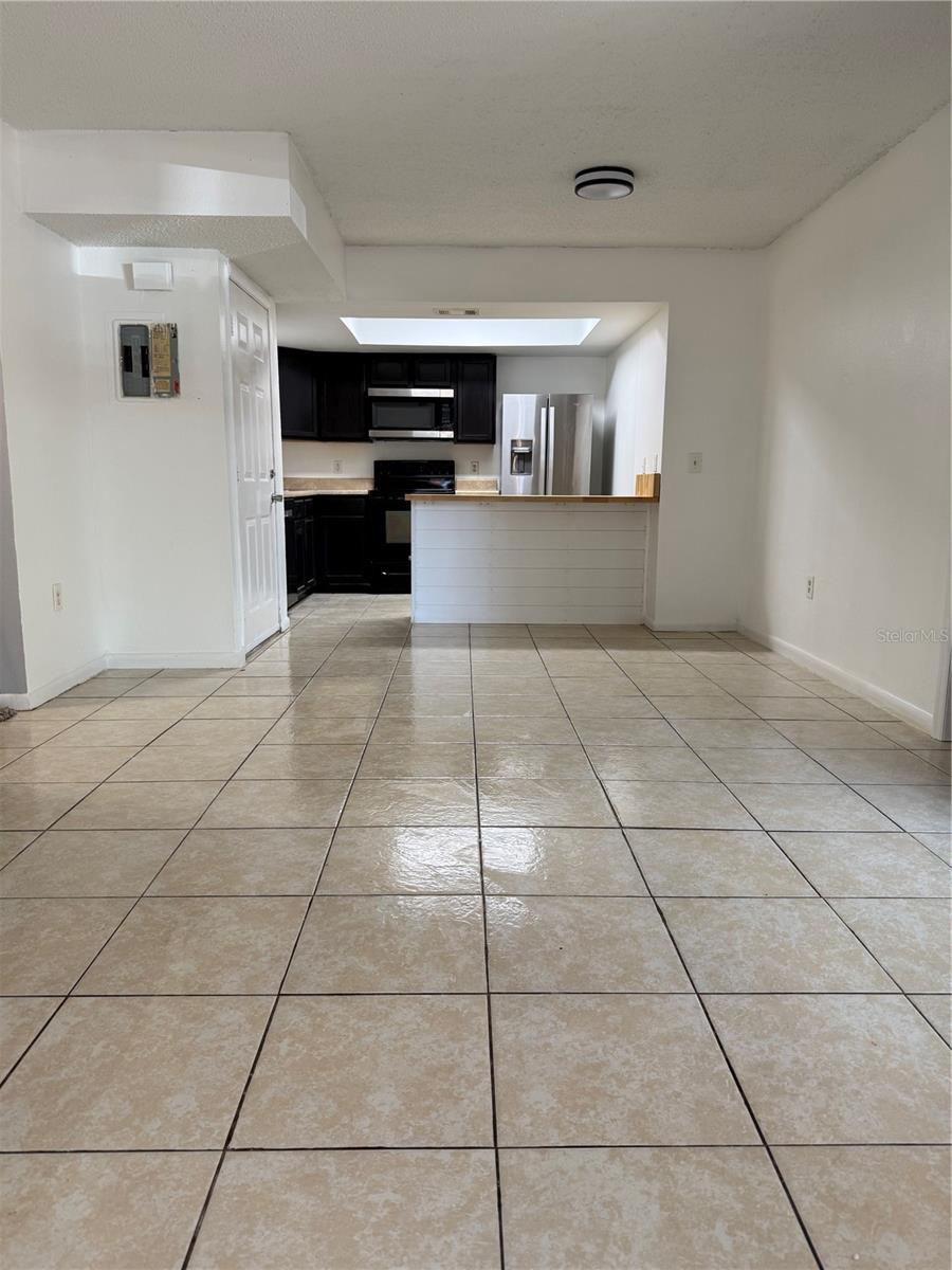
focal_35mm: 24
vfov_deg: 71.6
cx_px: 476
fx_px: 880
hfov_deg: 56.8
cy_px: 635
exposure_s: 1/60
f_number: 1.78
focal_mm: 6.76
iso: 100
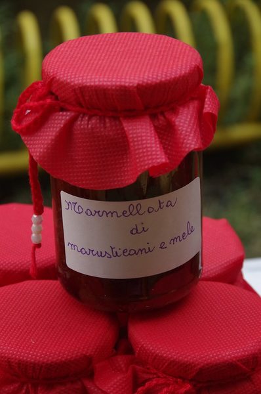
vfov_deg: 20.0
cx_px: 130
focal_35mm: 102
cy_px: 197
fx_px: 1113
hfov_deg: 13.4
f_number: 7.1
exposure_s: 1/125
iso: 800
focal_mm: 68
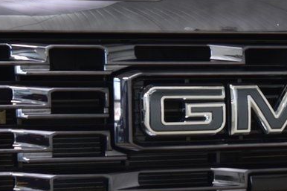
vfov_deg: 6.9
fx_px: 1586
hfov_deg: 10.3
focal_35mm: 199
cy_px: 168
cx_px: 257
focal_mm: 50
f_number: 6.3
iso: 500
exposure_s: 1/15
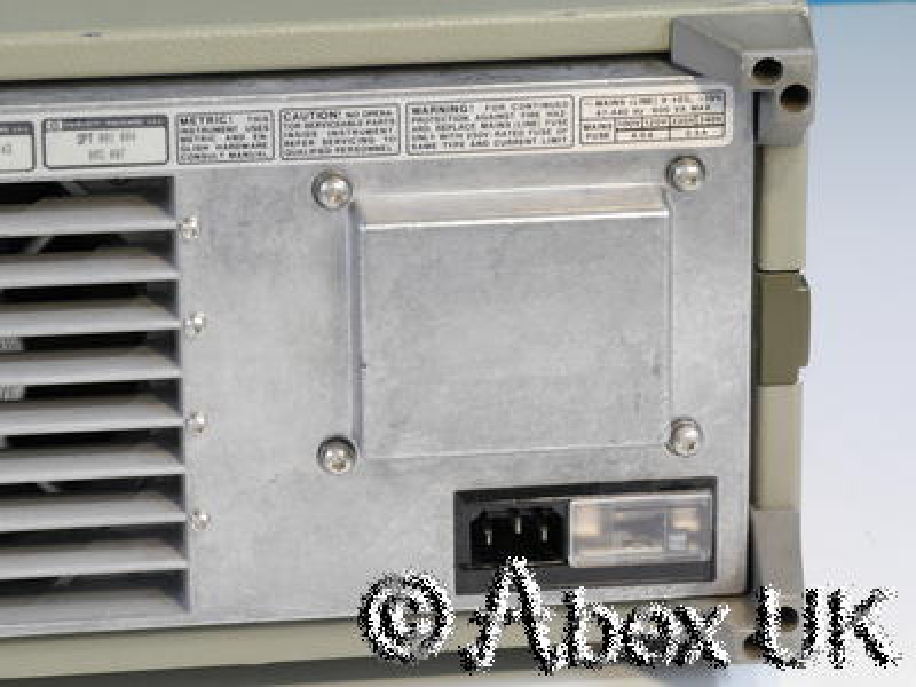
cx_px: 458
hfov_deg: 11.8
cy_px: 344
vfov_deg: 8.8
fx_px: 4446
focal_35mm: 168
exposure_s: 1
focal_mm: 84
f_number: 16
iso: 400
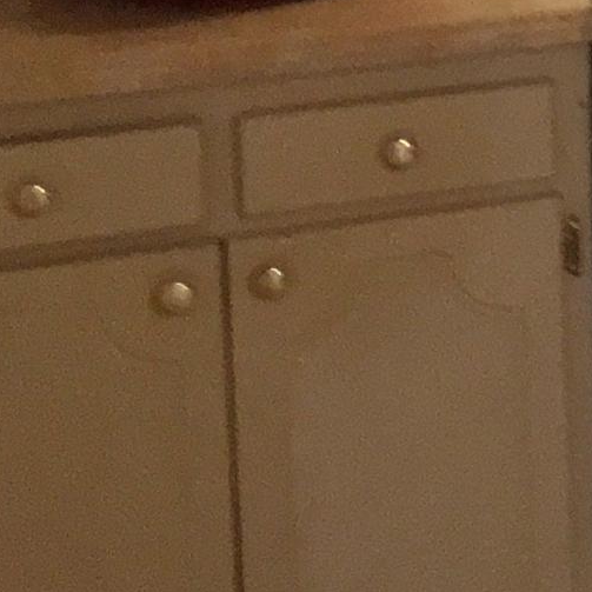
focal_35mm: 153
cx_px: 1344
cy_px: -415
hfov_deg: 10.2
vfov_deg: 10.8
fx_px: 2960
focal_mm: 4.15
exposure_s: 1/20
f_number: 2.2
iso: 200
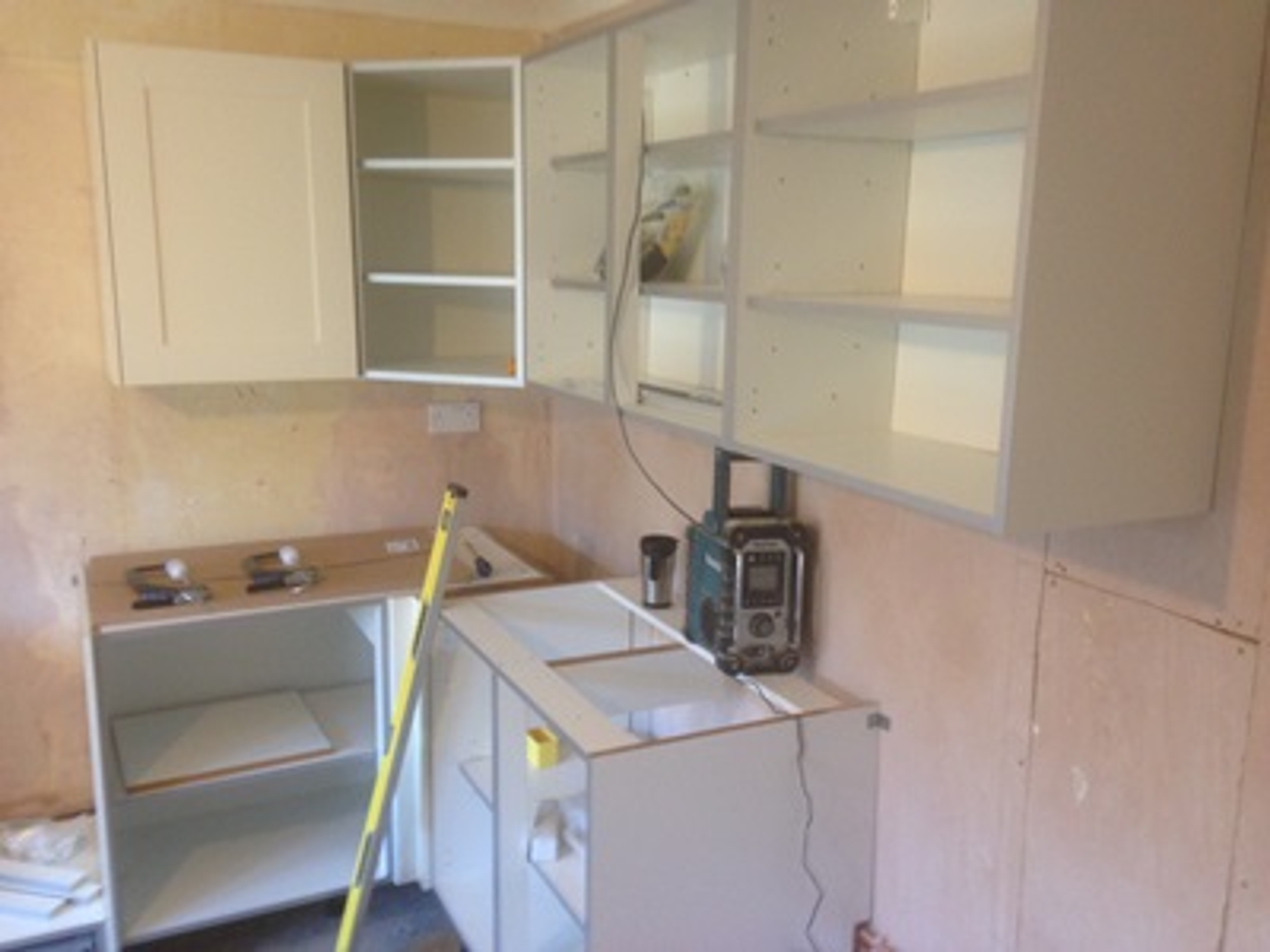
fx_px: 1211
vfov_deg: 42.9
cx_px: 635
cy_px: 476
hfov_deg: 55.4
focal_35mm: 33
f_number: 2.4
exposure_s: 1/20
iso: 125
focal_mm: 4.12
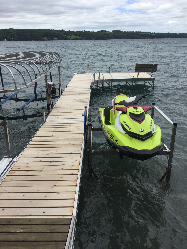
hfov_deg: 45.4
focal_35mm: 31
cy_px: 124
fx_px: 223
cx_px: 94
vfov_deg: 58.4
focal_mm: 3.3
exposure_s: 1/1217
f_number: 2.4
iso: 25
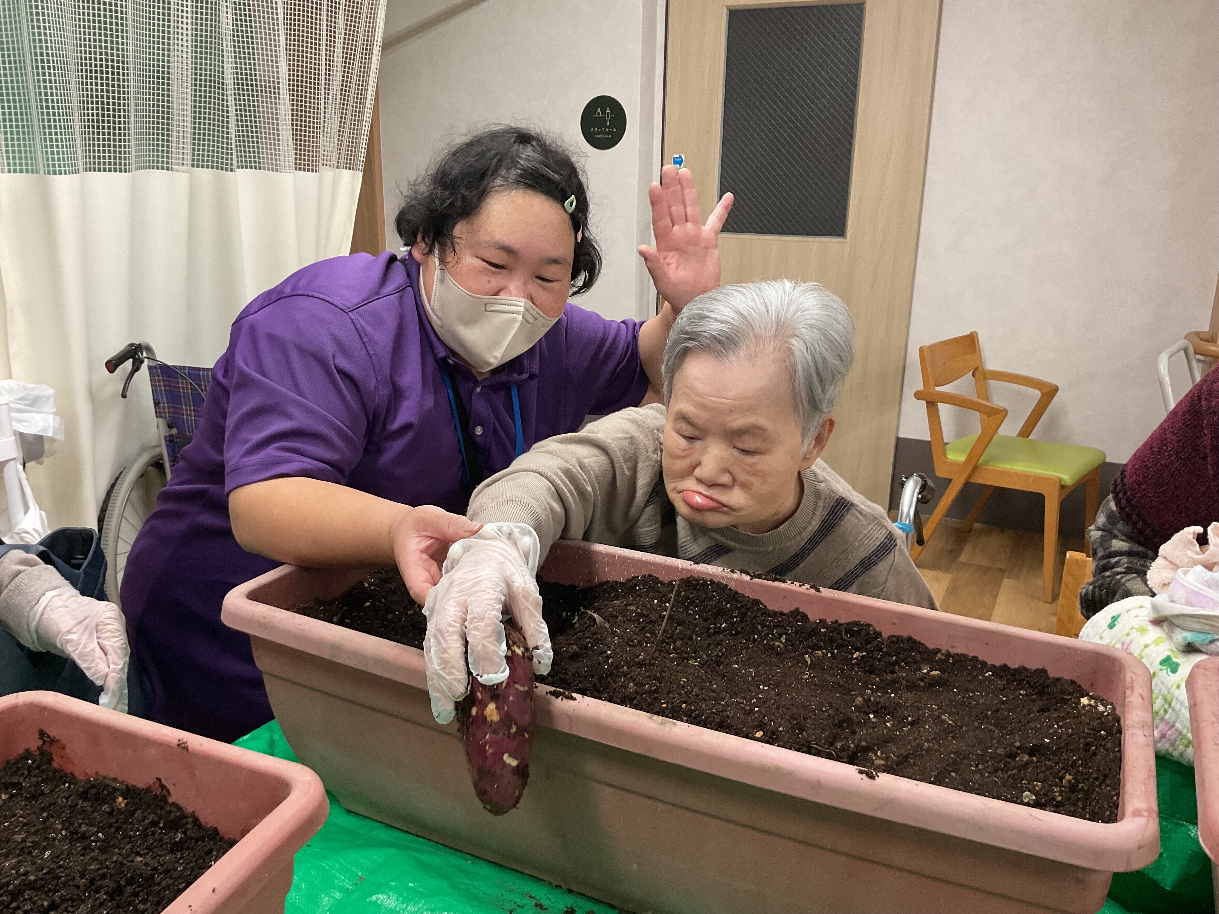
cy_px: 457
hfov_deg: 61.7
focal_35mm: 29
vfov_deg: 48.2
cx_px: 610
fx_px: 1021
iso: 125
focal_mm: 3
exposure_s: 1/60
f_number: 1.8
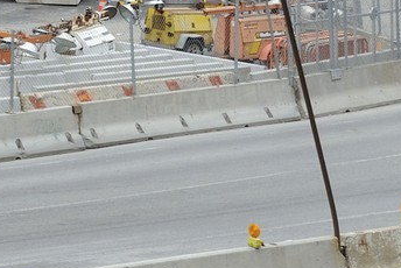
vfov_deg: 6.4
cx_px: -519
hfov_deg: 9.0
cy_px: -290
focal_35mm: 209
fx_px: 2330
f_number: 8
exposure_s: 1/125
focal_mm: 45
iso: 400
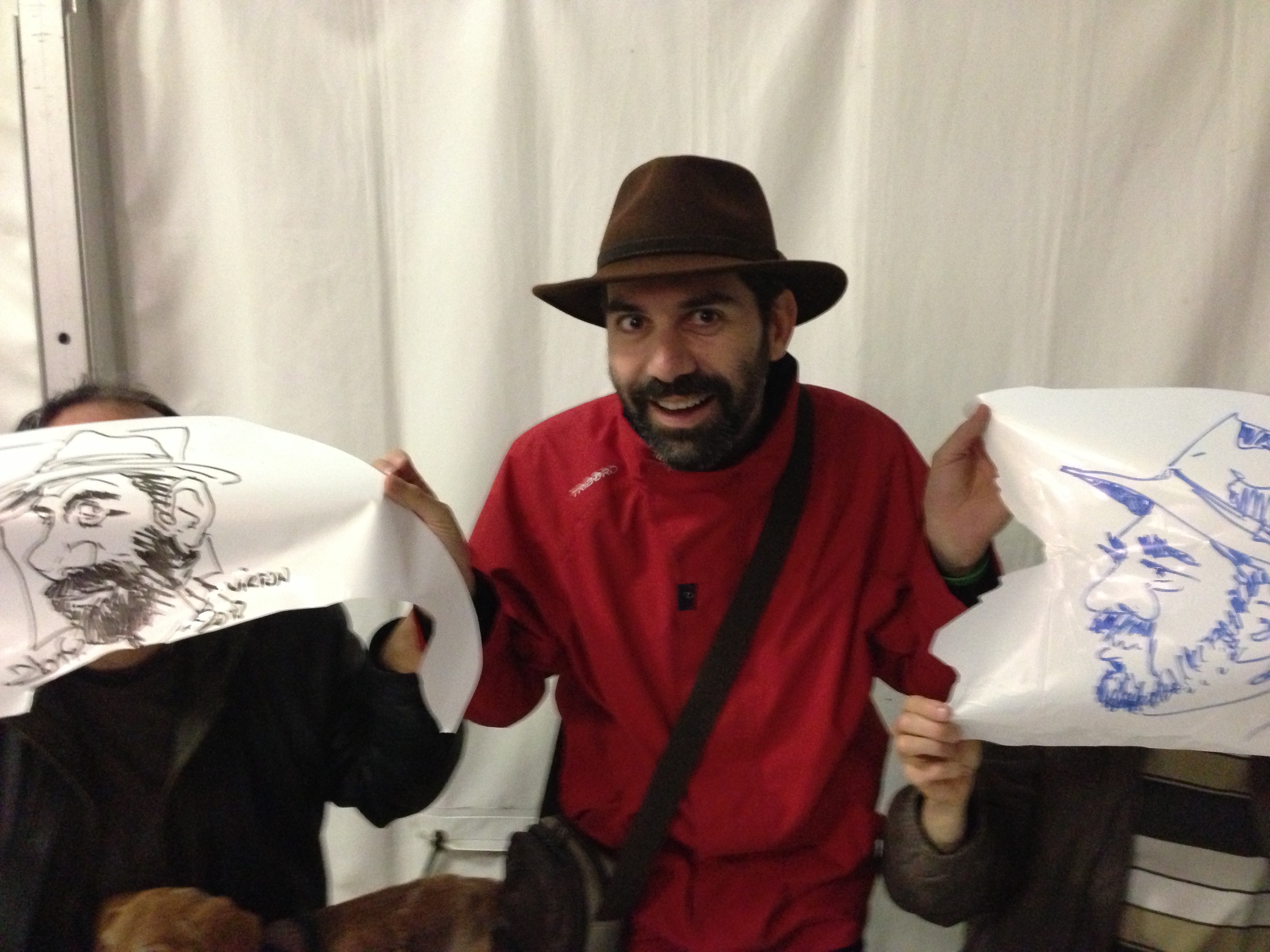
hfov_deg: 55.4
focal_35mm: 33
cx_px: 635
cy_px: 476
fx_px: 1211
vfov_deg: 42.9
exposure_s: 1/15
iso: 640
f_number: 2.4
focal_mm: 4.13
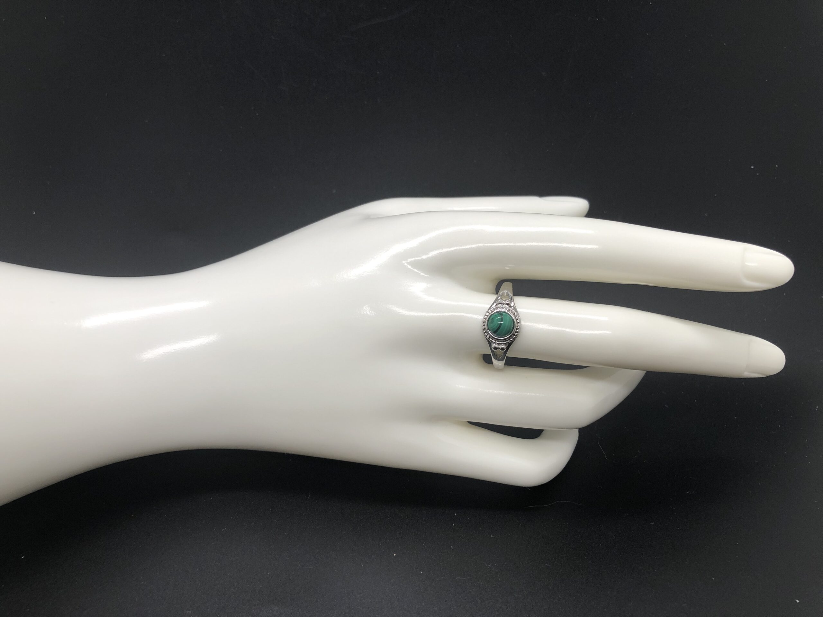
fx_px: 666
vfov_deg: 49.7
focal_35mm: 28
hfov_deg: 63.4
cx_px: 412
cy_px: 308
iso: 20
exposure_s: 1/118
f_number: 1.8
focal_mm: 3.99
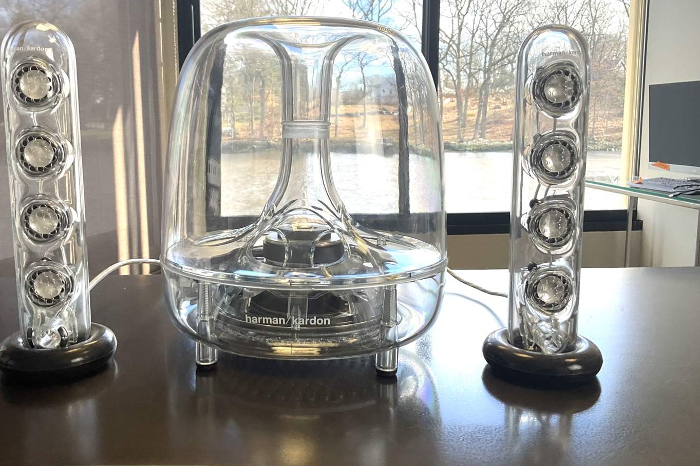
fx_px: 661
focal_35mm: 34
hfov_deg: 55.7
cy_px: 208
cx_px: 316
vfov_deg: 38.8
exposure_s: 1/120
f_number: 1.8
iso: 20
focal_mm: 3
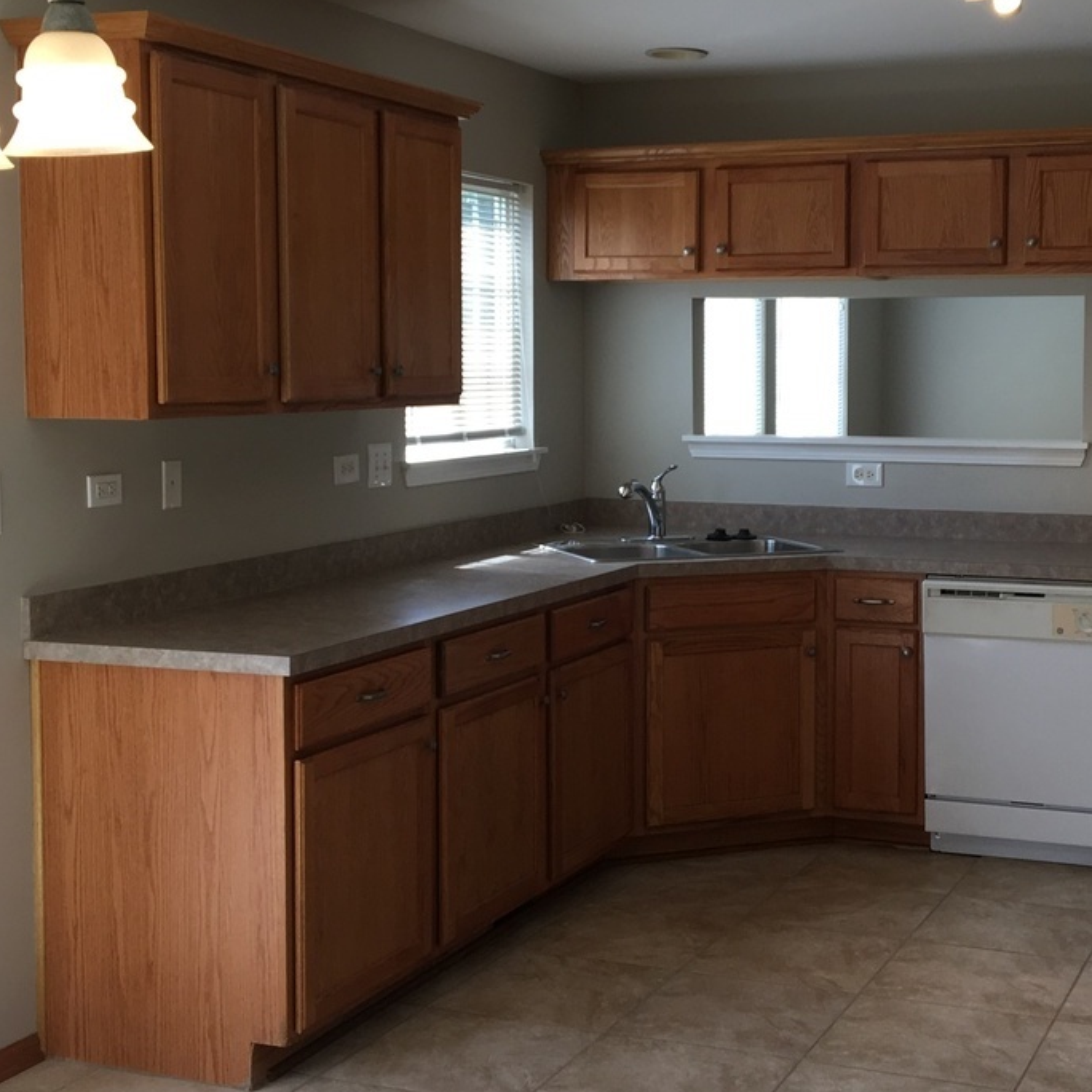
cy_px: 497
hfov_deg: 31.5
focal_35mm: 54
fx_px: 1927
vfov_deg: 31.6
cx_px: 663
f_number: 2.2
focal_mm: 4.15
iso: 40
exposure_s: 1/120
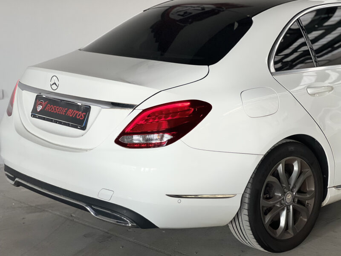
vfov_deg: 19.1
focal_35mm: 77
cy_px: 128
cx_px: 170
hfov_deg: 25.3
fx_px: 759
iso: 200
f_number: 2.8
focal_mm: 9
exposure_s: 1/121
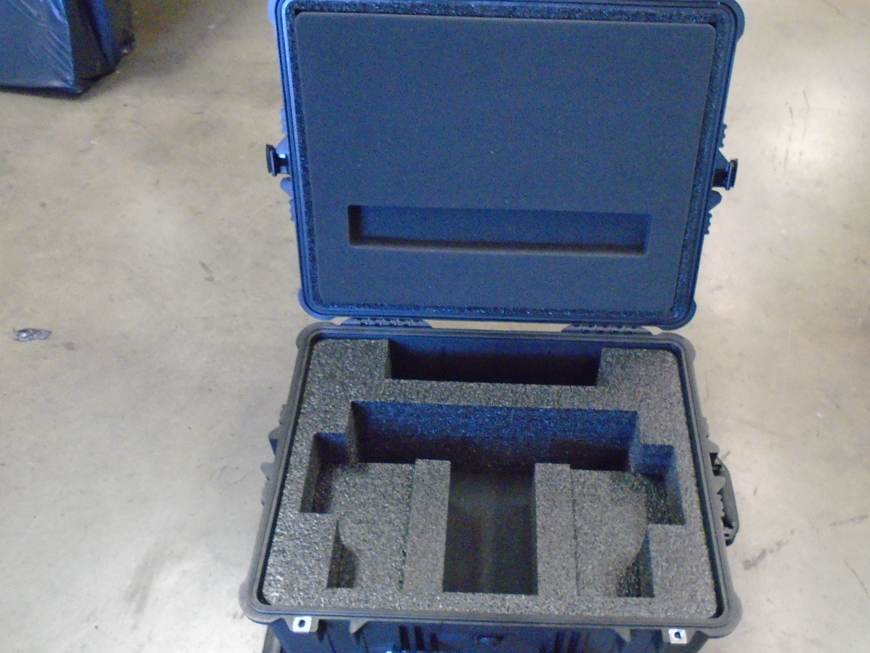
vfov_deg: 44.1
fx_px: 804
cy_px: 364
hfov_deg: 56.6
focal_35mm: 32
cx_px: 494
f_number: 3.2
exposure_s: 1/50
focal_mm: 4.6
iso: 800
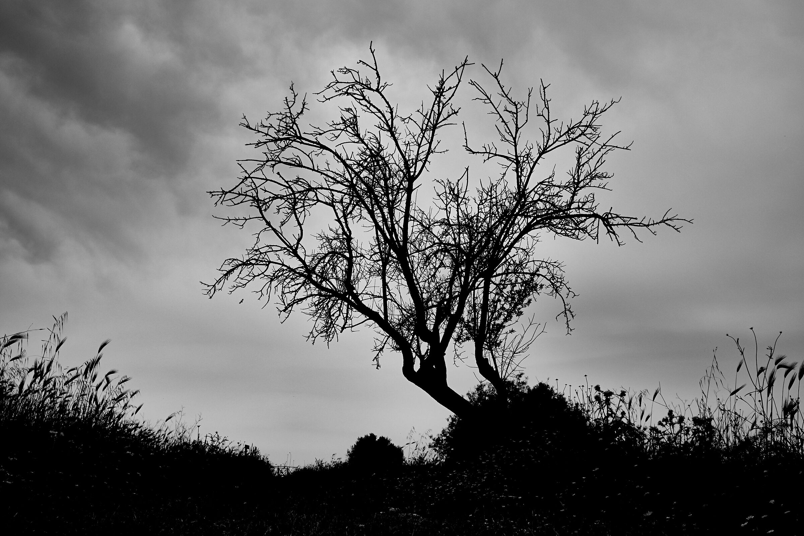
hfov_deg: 50.7
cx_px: 402
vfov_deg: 35.1
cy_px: 268
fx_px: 849
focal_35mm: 38
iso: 200
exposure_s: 1/1250
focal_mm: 25.4
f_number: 8
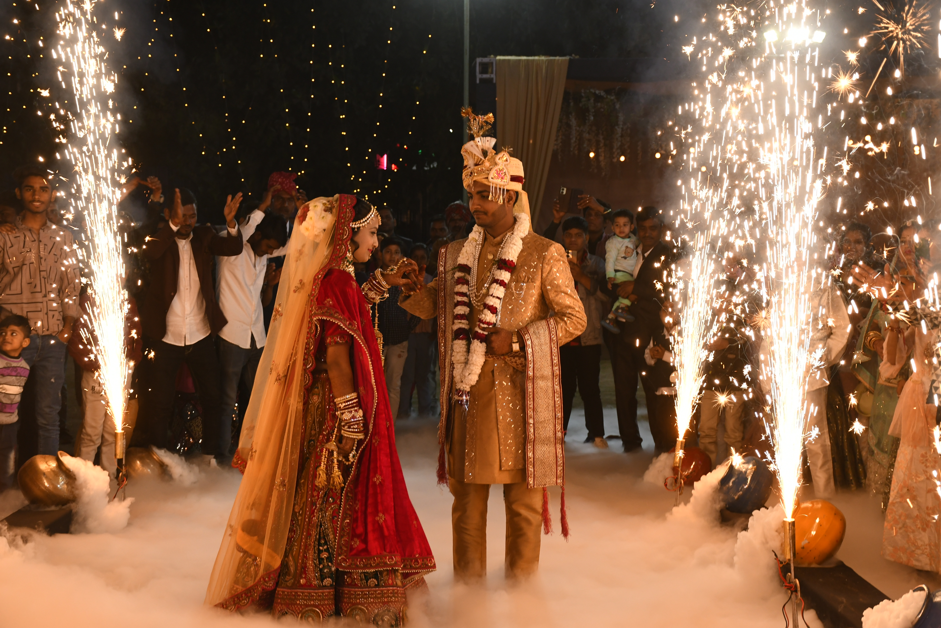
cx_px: 470
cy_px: 314
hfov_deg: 31.9
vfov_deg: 21.6
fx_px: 1647
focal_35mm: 63
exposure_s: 1/125
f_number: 5
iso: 800
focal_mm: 42
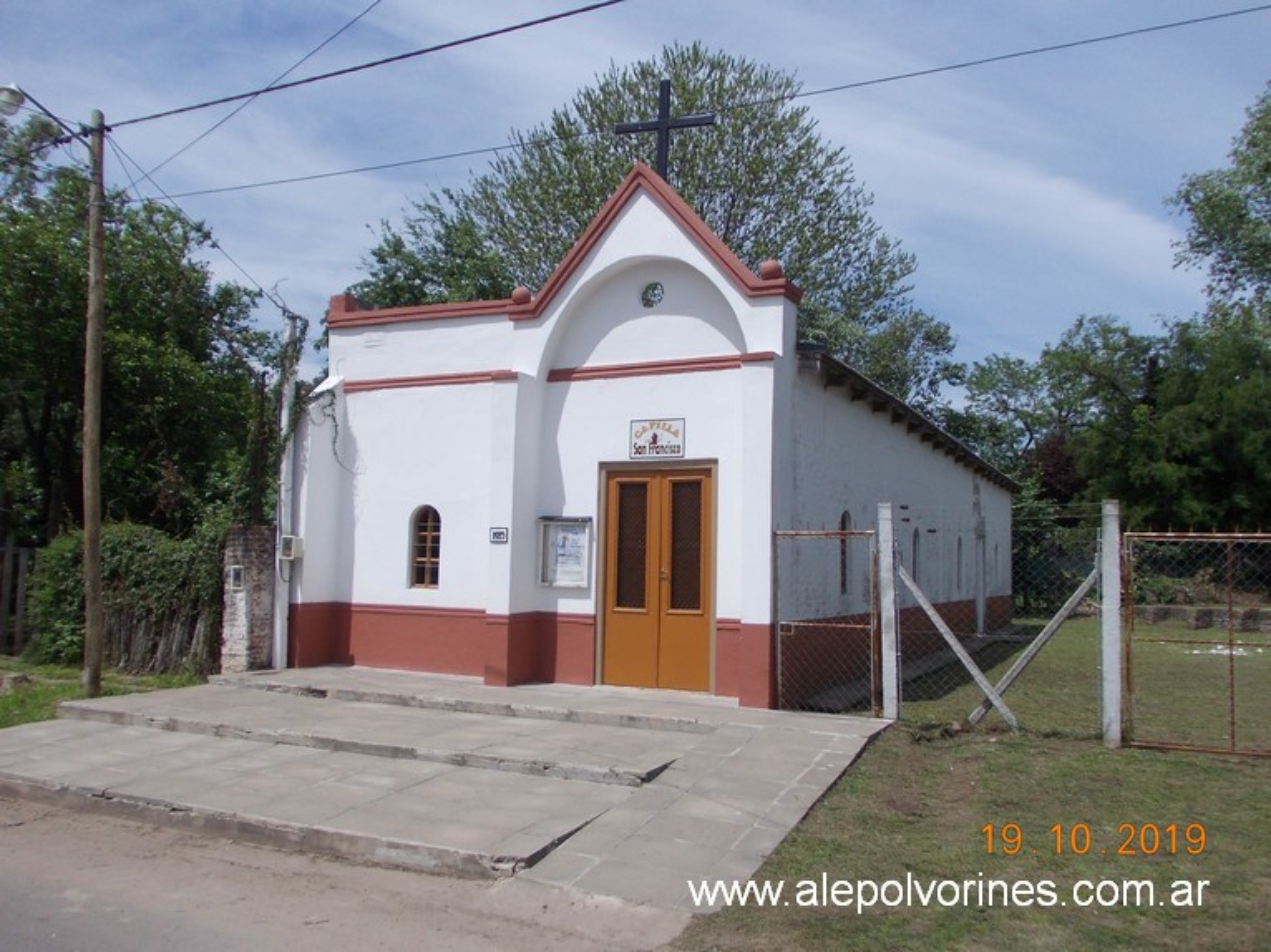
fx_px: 1028
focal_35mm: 28
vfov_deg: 49.7
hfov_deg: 63.5
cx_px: 636
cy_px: 476
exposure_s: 1/640
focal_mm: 4
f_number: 5.4
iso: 80
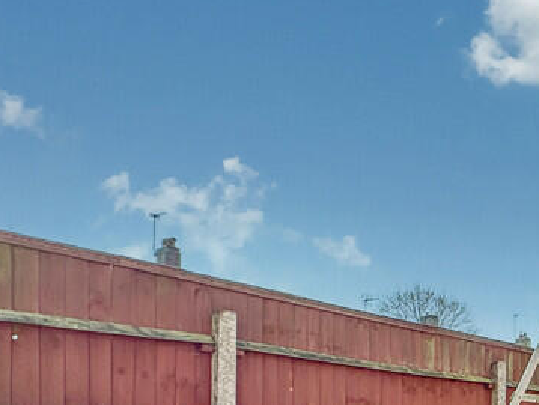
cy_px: 428
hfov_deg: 34.7
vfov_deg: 32.4
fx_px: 623
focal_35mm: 40
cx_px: 681
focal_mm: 2.22
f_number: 2.2
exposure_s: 1/1500
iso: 40
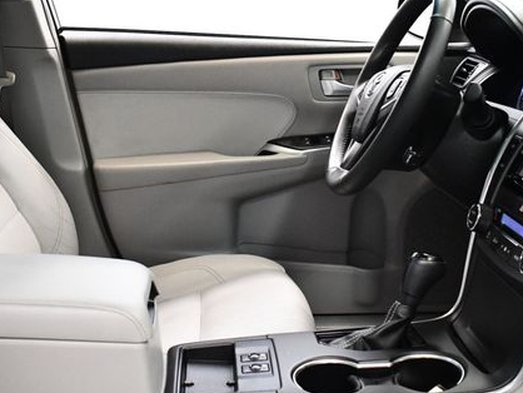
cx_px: 214
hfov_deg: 36.0
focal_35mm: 53
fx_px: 801
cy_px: 173
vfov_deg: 27.5
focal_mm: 18
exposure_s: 1/100
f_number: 3.5
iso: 3200
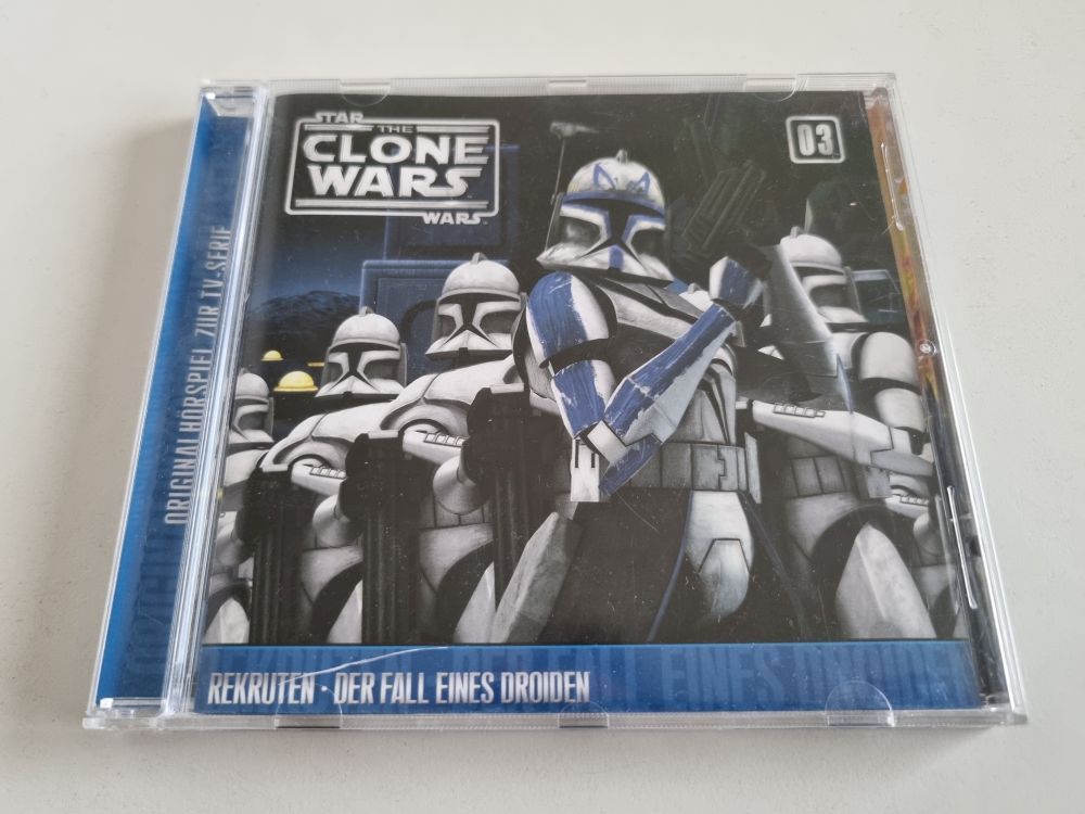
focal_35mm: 26
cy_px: 407
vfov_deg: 53.1
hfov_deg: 67.3
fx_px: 815
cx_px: 542
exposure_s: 1/50
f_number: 1.8
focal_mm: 5.4
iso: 400
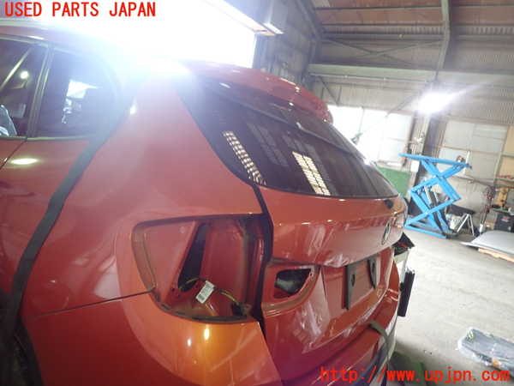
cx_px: 257
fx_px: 371
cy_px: 193
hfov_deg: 69.4
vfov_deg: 54.9
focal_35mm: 25
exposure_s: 1/30
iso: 200
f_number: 2
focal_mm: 4.5
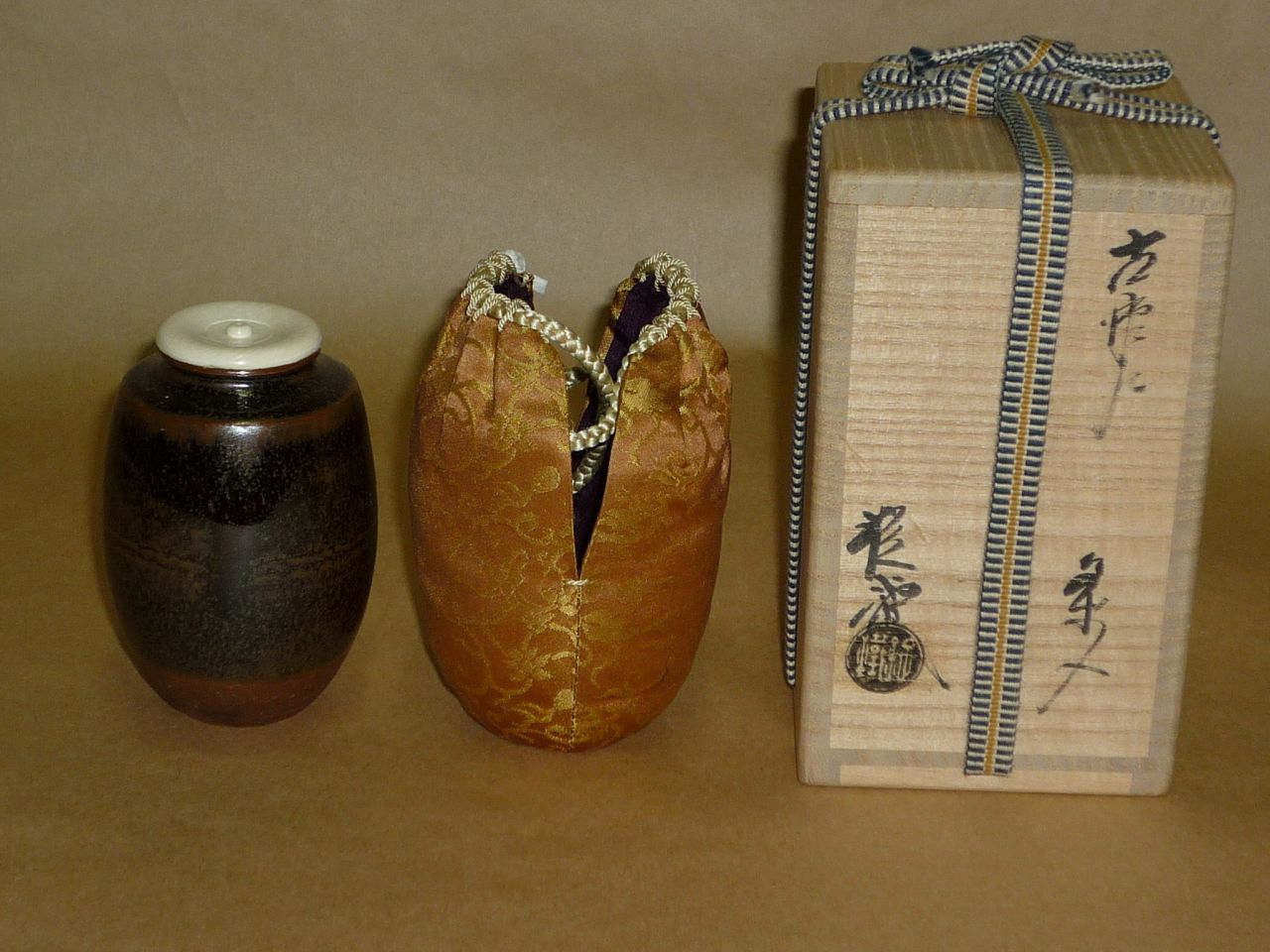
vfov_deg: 18.7
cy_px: 476
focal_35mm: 79
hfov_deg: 24.7
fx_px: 2898
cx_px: 635
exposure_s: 1/40
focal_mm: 7.8
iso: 100
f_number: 4.3
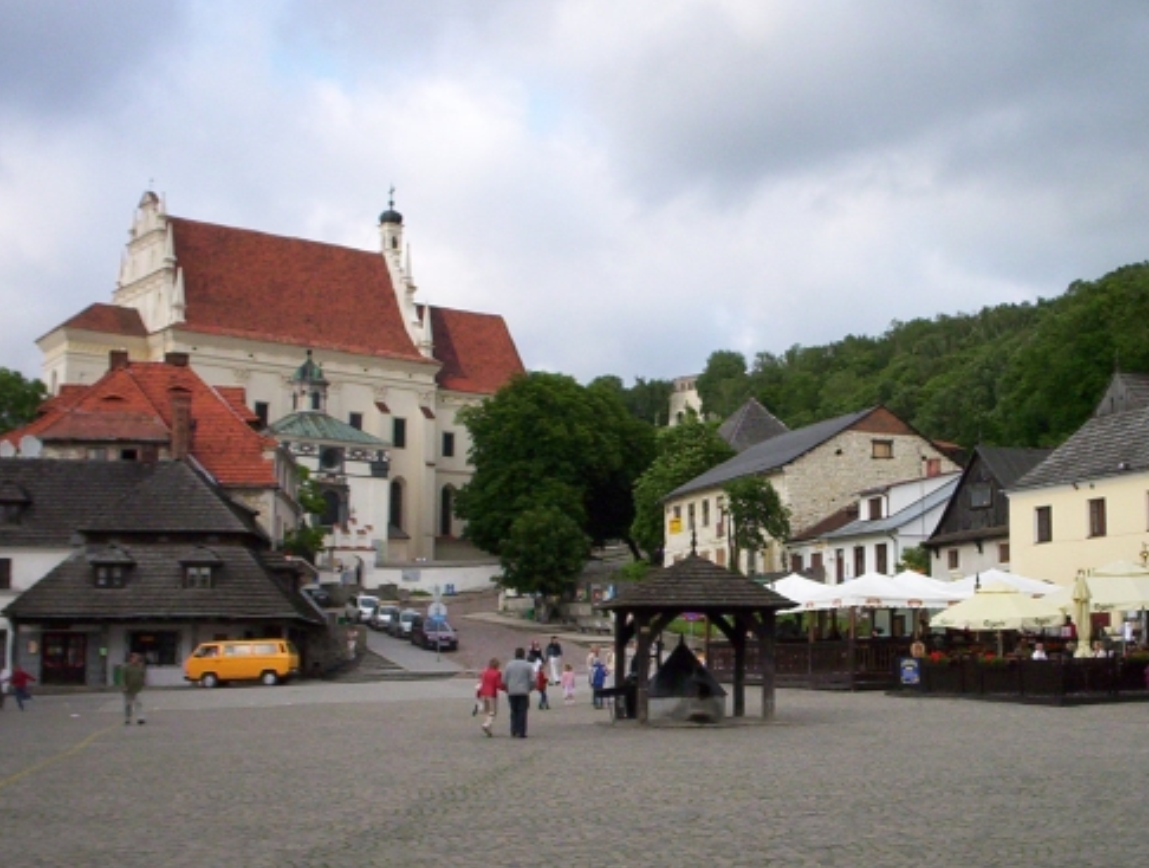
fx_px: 1664
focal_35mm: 50
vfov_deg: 29.2
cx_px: 731
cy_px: 514
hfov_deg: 37.8
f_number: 4.5
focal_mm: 4.99
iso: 100
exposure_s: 1/288
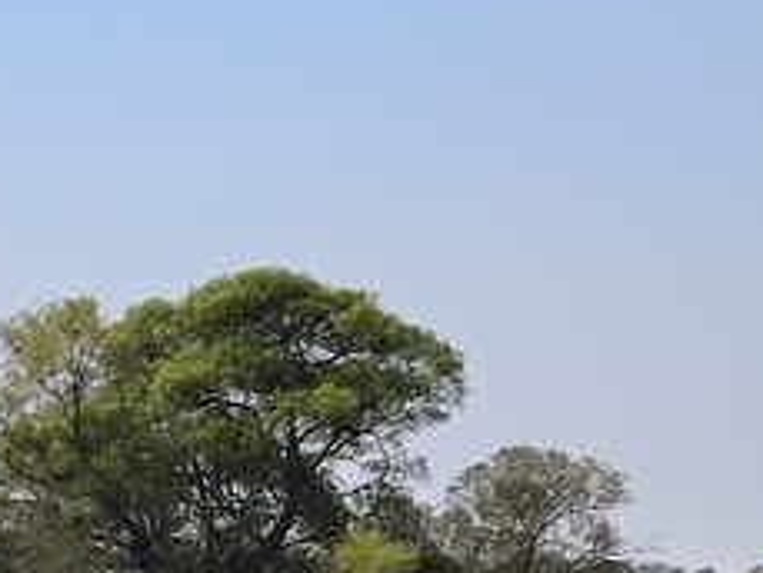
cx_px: -1749
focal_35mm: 161
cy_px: 1519
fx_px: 3551
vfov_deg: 8.2
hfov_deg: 9.1
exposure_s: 1/250
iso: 200
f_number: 10
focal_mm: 24
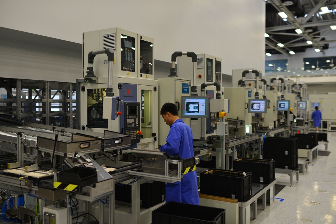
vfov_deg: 37.9
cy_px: 112
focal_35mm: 35
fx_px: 327
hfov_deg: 54.4
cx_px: 168
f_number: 2.2
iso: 100
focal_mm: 35
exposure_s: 1/125
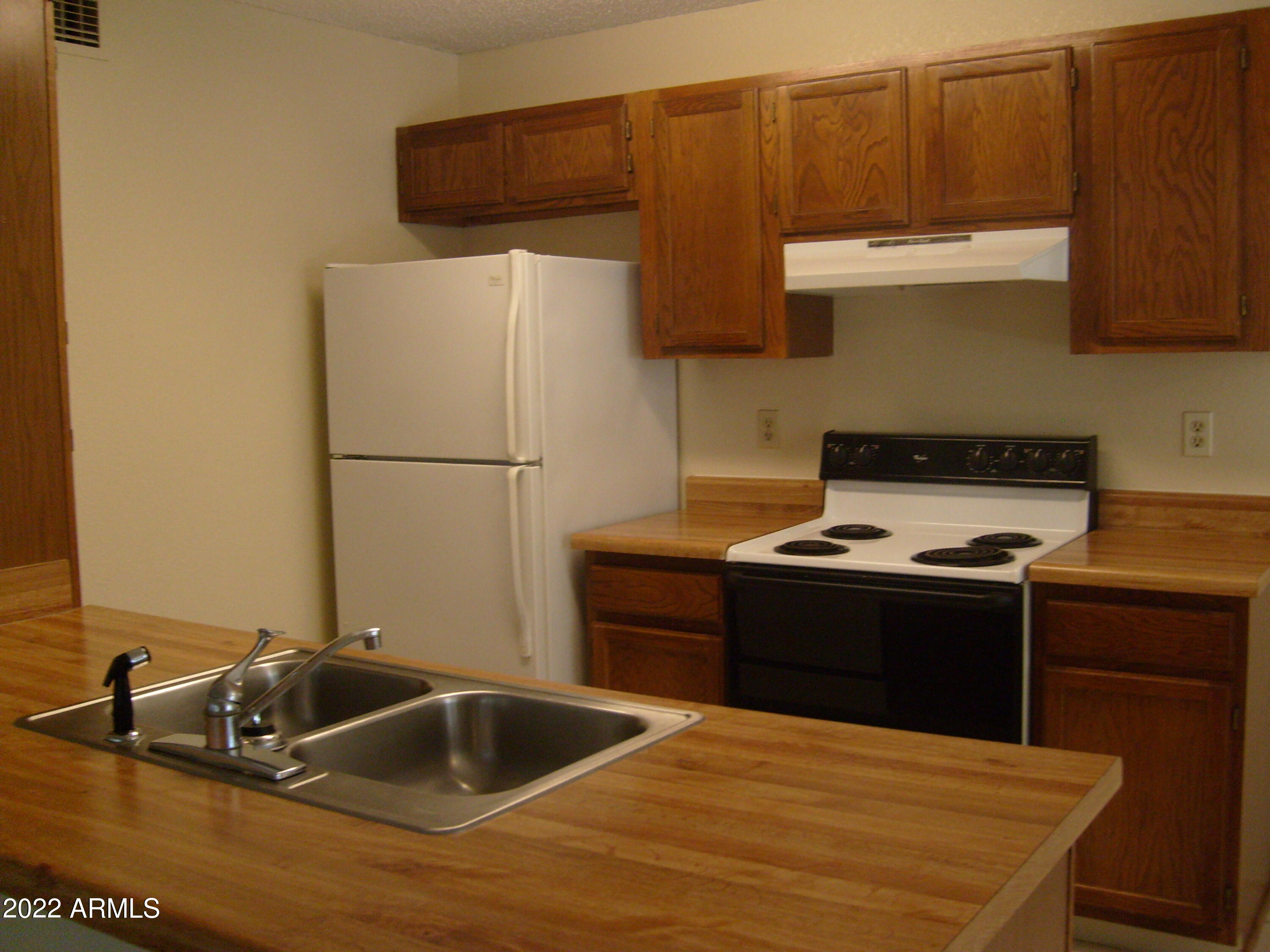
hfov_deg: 52.6
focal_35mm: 35
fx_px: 1284
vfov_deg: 40.7
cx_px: 635
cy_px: 476
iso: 200
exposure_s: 1/45
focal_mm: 5.8
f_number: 2.8
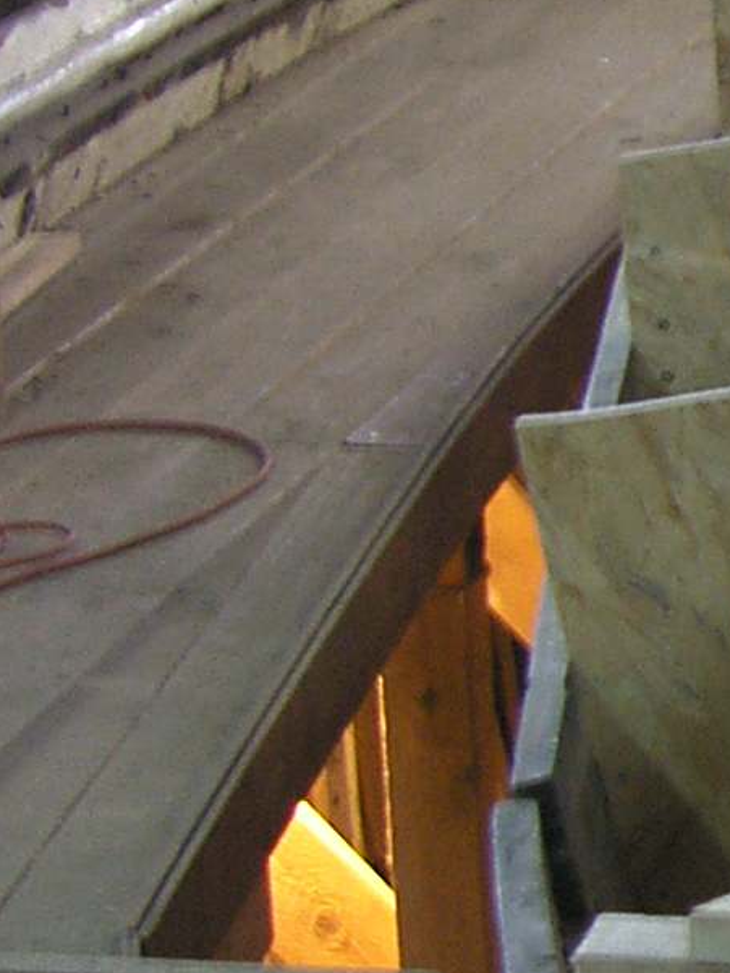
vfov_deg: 10.4
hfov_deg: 7.2
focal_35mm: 190
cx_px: 1978
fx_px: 5341
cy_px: 507
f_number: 2.2
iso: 100
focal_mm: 9
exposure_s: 1/8
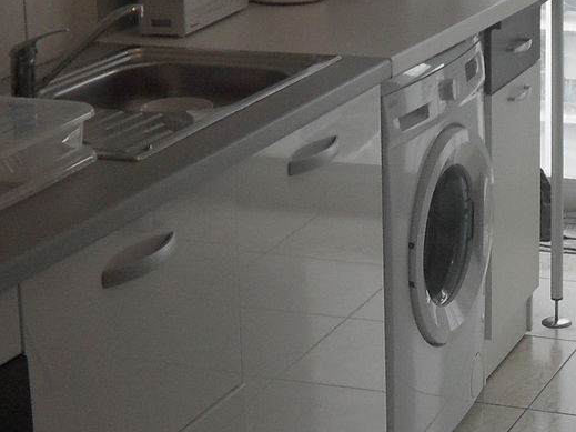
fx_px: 1797
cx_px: 426
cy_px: 148
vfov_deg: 13.7
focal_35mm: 108
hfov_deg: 18.1
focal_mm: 6.2
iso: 100
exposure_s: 1/250
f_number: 2.8
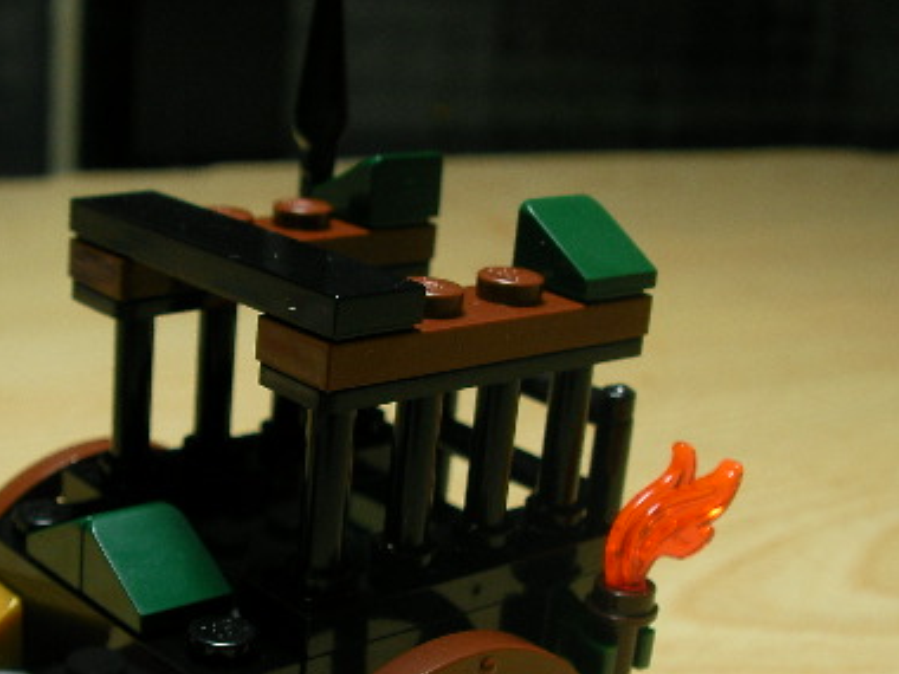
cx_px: 298
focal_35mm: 64
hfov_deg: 30.0
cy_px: 504
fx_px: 1662
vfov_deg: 22.7
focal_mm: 6.3
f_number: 3.5
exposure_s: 1/38.3
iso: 50
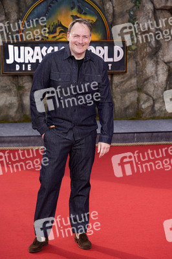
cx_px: 86
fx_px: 725
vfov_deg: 20.2
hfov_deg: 13.5
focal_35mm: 101
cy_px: 130
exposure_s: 1/160
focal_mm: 101
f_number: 5.6
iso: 100
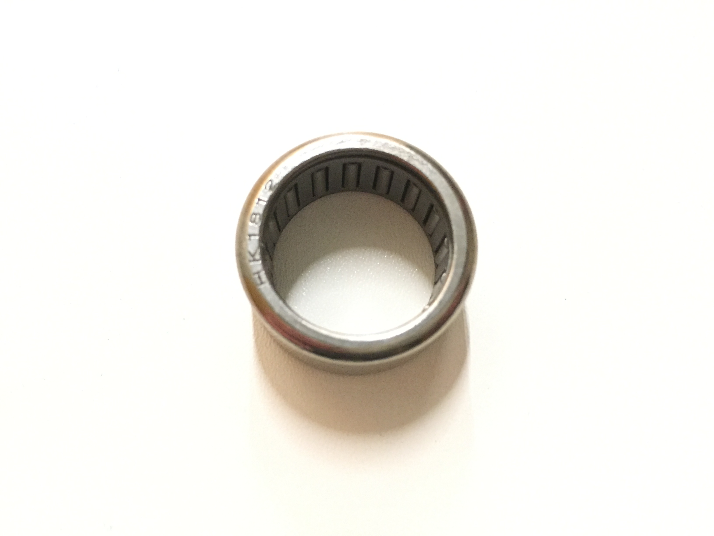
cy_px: 268
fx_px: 598
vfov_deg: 48.2
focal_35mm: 29
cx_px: 357
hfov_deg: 61.7
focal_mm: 4.15
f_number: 2.2
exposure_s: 1/17
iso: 800
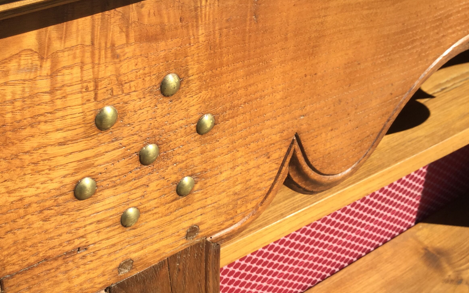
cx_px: 148
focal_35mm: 46
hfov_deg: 42.8
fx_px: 588
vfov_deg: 28.0
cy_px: 148
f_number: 2.4
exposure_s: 1/727
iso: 25
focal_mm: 3.3
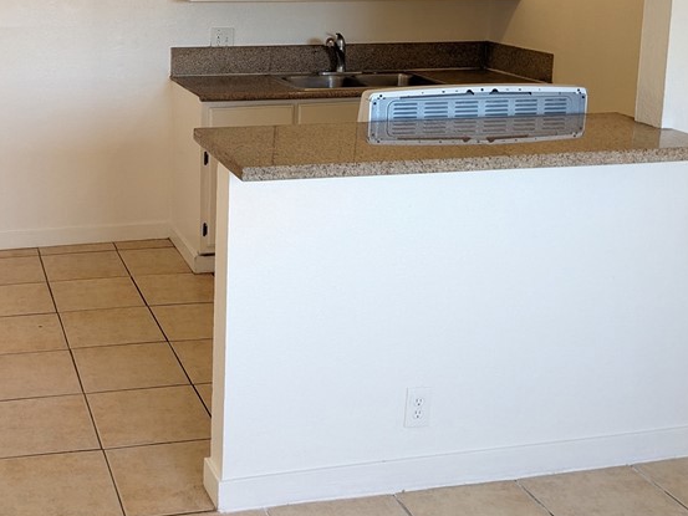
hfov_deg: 37.3
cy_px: 88
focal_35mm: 50
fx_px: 994
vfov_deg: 28.4
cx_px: 177
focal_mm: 4.38
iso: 243
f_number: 1.73
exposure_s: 1/120
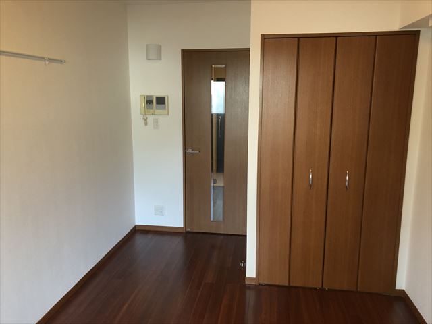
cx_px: 216
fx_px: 349
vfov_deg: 49.7
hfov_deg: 63.4
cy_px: 162
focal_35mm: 28
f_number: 1.8
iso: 40
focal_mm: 3.99
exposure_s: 1/25
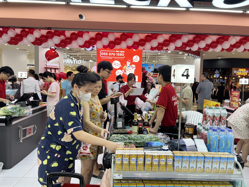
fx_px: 187
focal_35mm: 26
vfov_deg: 53.1
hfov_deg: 67.3
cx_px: 124
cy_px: 94
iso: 50
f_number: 1.5
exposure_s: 1/100
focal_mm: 5.7
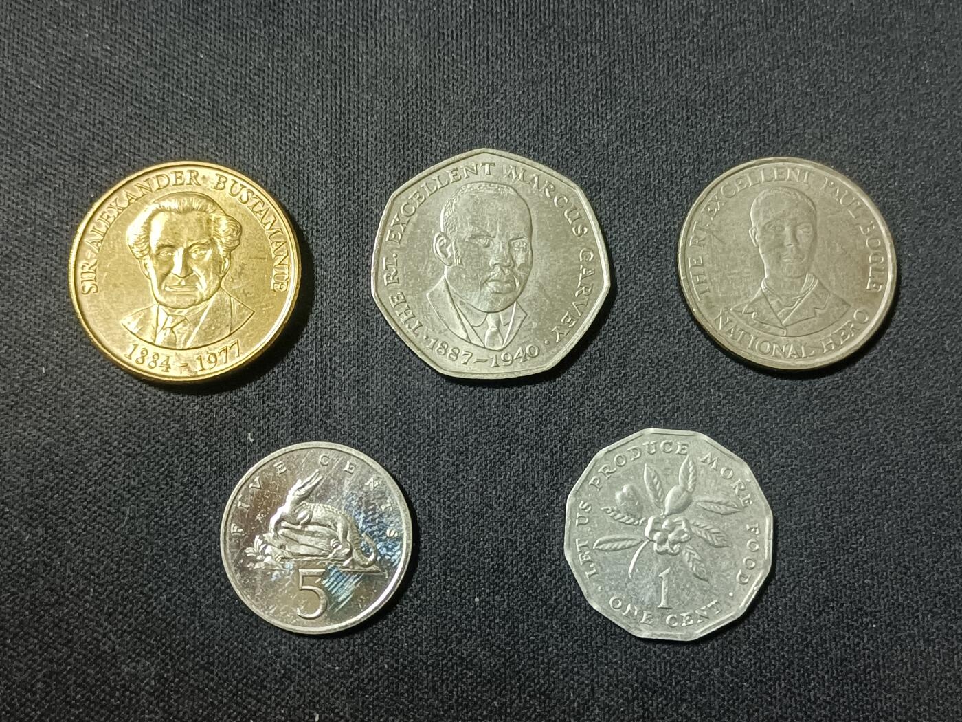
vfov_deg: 34.3
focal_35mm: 42
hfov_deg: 44.8
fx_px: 1167
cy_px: 361
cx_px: 481
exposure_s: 1/33.3
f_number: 1.8
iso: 1770
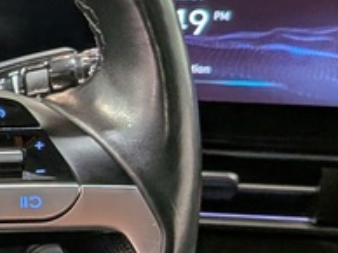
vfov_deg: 11.6
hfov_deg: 13.4
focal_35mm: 127
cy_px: 173
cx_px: -335
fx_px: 1239
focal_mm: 4.53
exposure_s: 1/100
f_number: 1.7
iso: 133
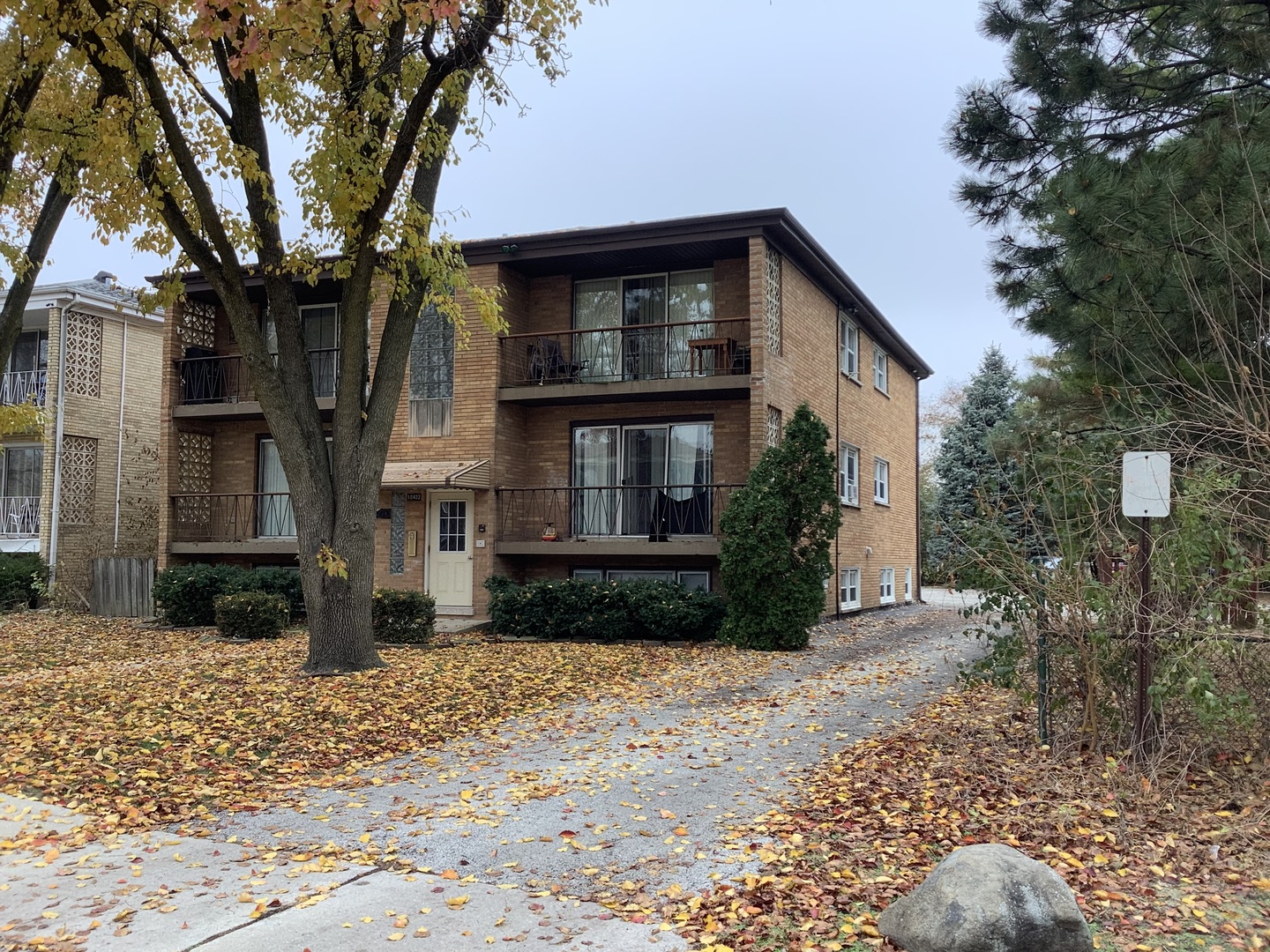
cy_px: 476
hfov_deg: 58.4
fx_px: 1137
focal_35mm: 31
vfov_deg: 45.4
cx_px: 635
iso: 32
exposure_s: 1/120
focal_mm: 3.3
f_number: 2.4
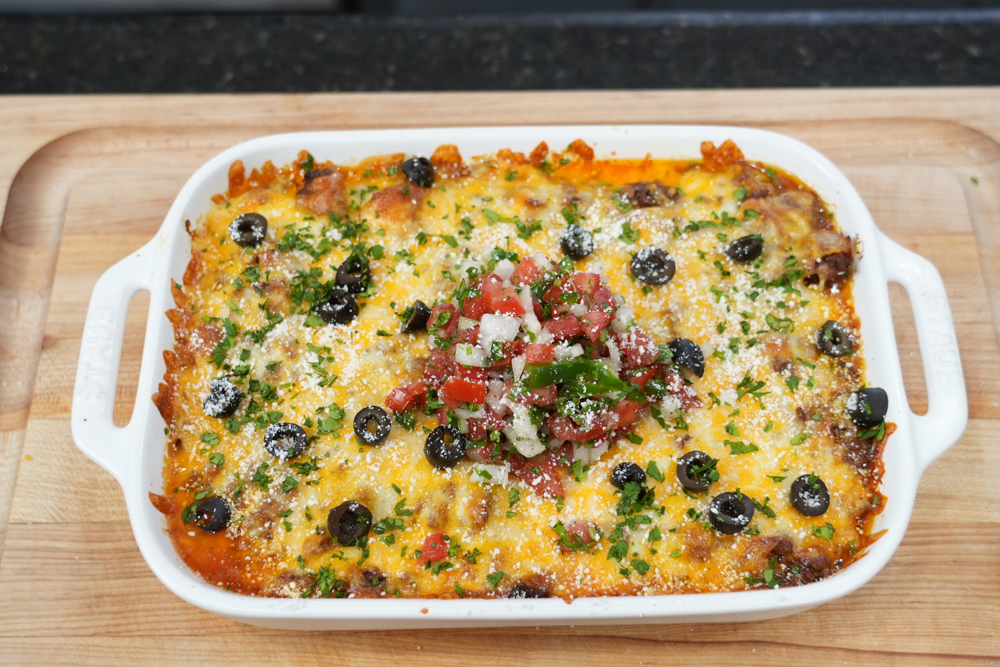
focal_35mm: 48
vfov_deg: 28.1
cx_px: 500
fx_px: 1333
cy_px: 334
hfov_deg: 41.1
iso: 500
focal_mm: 32
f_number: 4
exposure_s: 1/125
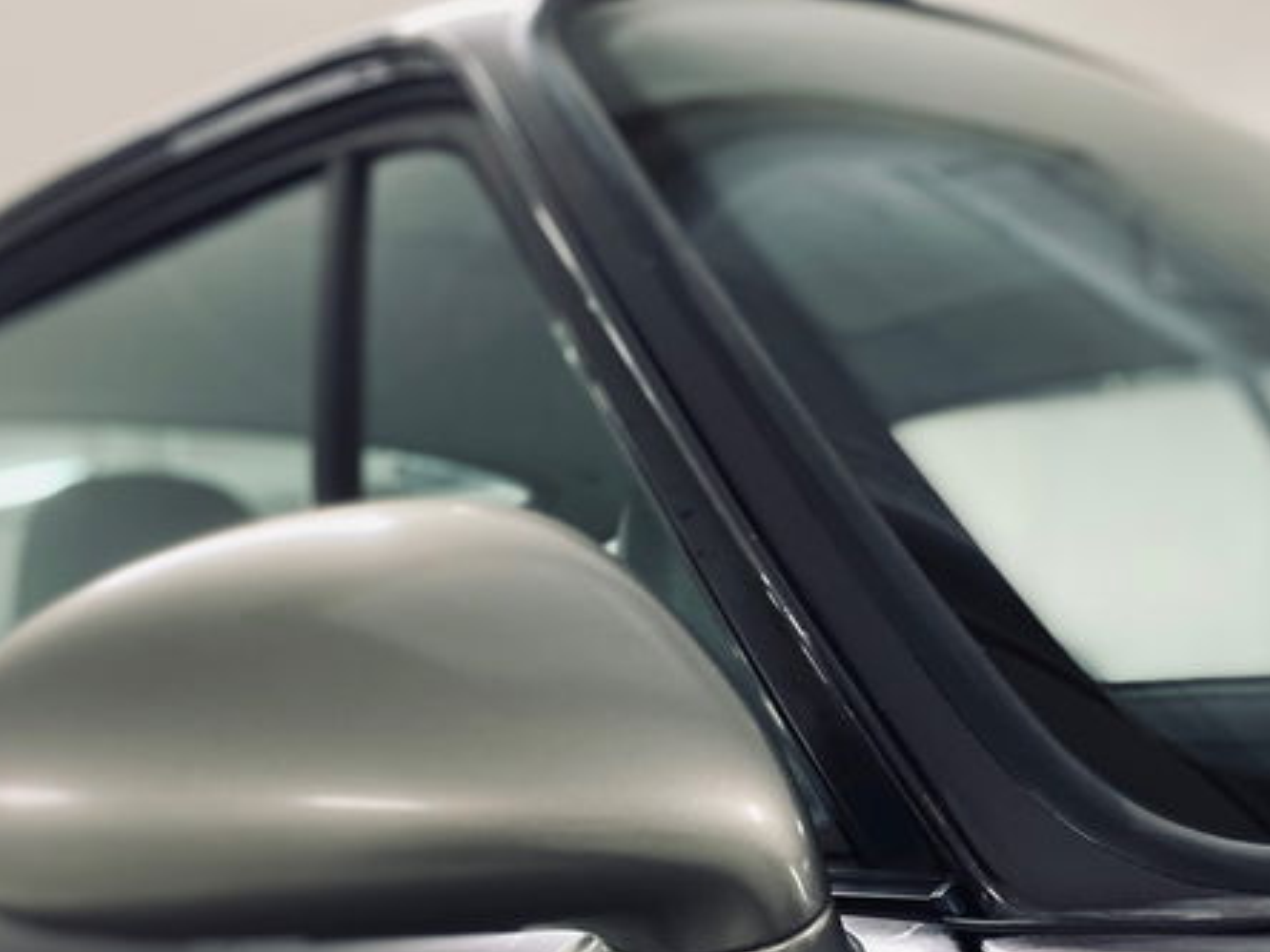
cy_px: 820
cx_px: 561
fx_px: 1651
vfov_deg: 31.0
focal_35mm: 45
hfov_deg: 42.0
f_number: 1.8
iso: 320
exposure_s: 1/50
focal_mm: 4.25
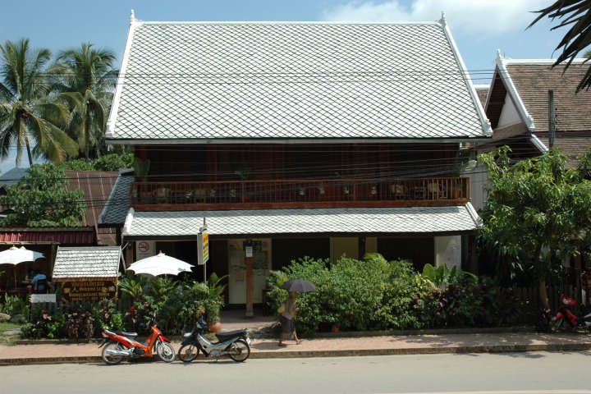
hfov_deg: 45.0
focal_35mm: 44
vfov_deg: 30.8
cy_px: 197
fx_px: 714
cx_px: 296
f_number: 9
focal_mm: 29
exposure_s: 1/320
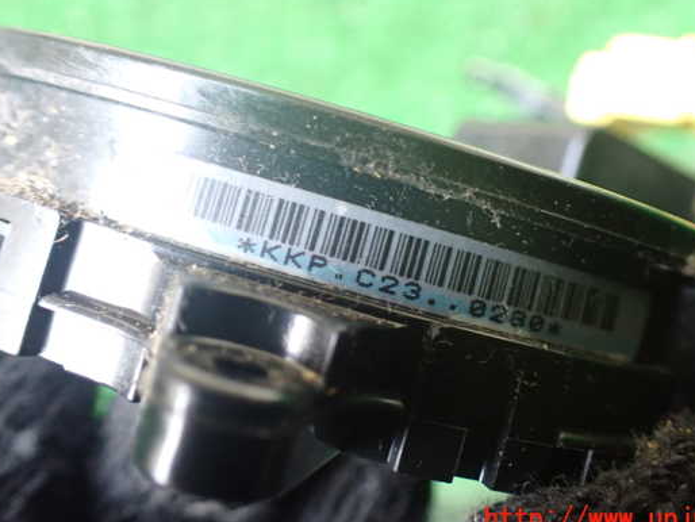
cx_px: 384
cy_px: 233
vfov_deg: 40.7
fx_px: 703
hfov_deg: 52.5
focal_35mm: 35
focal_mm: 5.4
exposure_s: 1/40
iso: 800
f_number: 2.3
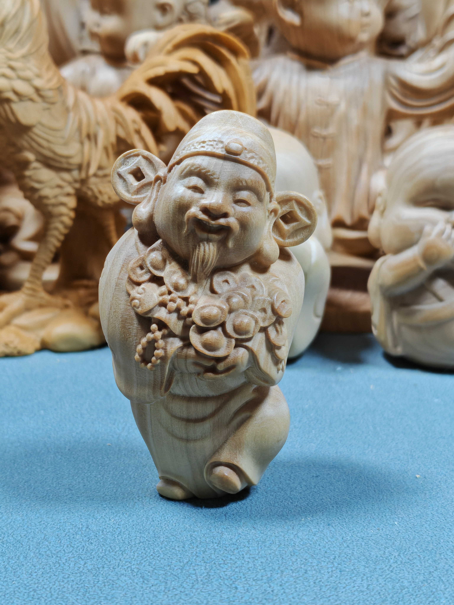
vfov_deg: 28.2
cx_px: 227
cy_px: 302
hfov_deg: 21.3
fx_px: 1207
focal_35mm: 69
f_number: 1.9
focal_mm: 5.52
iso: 125
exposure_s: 1/100
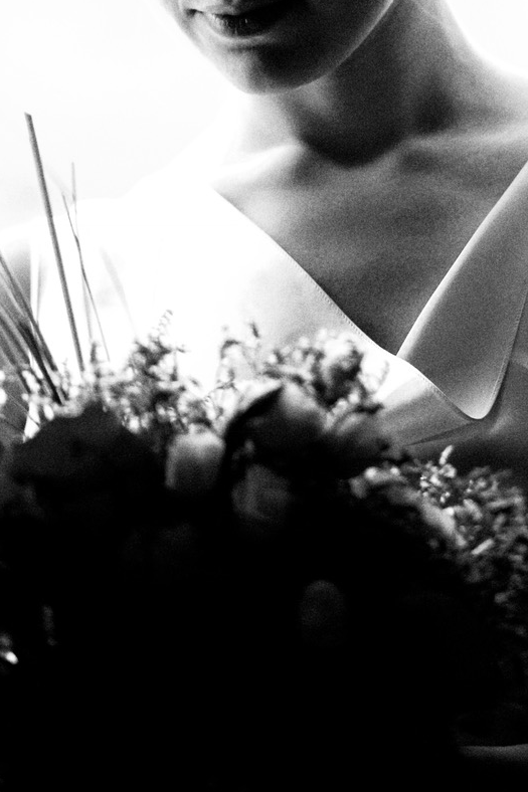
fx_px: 6756
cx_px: 230
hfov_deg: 4.5
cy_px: -13
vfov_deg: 6.7
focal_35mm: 307
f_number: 1.4
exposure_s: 1/6400
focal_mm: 105
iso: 200
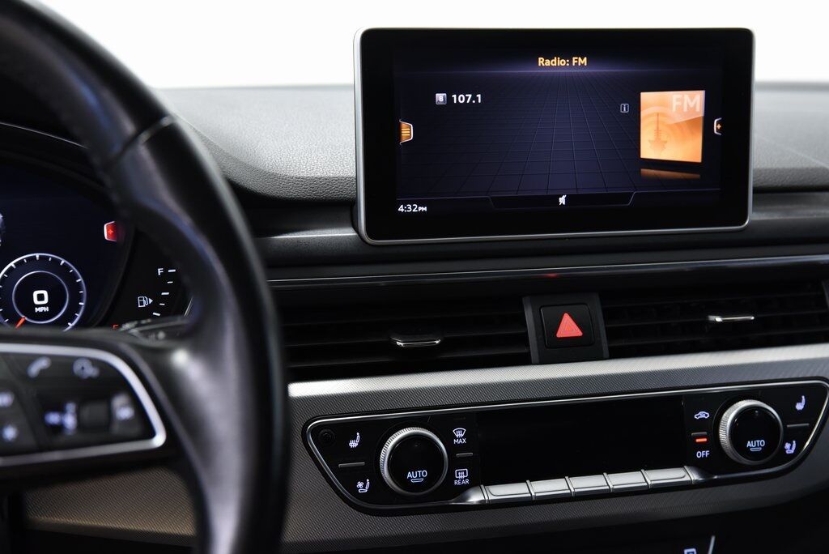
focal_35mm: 52
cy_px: 277
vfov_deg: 26.0
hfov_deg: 38.2
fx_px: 1198
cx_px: 414
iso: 1600
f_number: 4.5
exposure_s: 1/20
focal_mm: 52
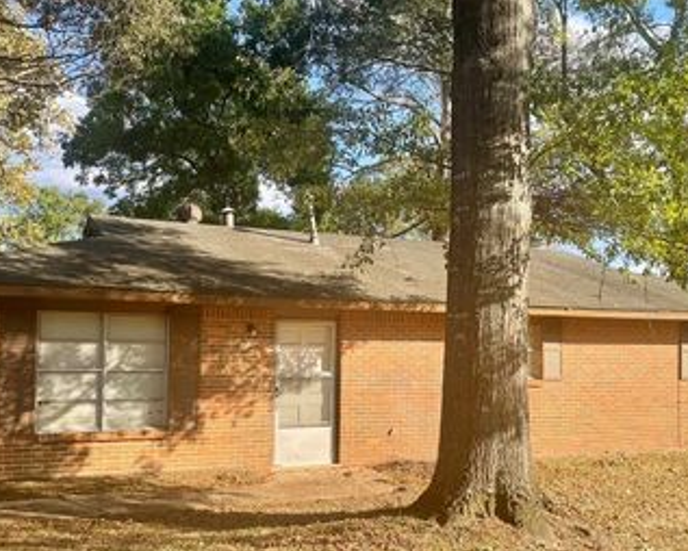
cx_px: 358
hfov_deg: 45.8
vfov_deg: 37.2
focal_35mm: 40
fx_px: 815
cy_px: 335
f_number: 1.6
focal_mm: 4.2
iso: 32
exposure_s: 1/1171
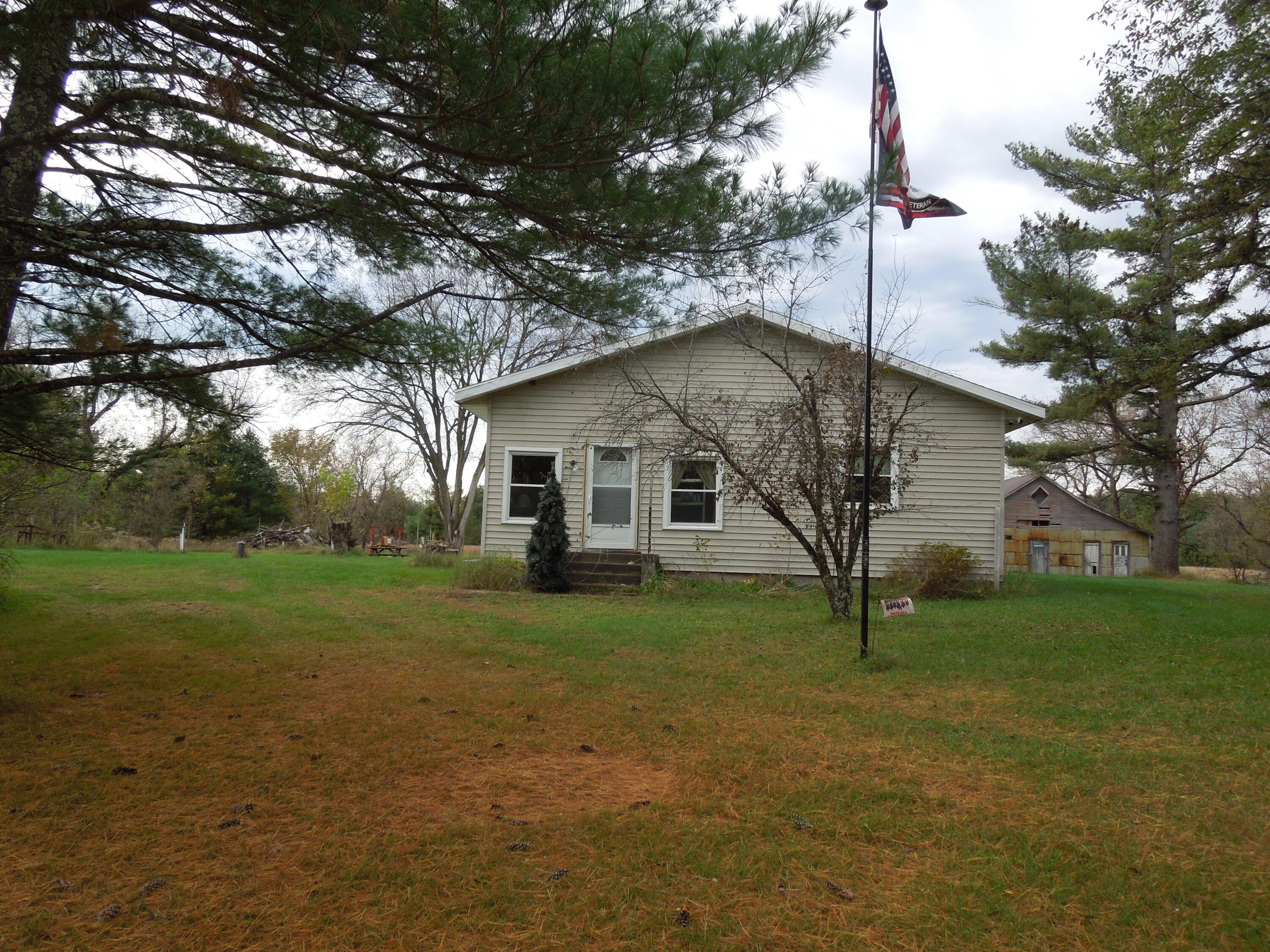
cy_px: 476
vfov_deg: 54.9
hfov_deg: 69.4
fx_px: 917
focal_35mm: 25
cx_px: 635
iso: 100
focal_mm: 4.5
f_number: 3.3
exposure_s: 1/320
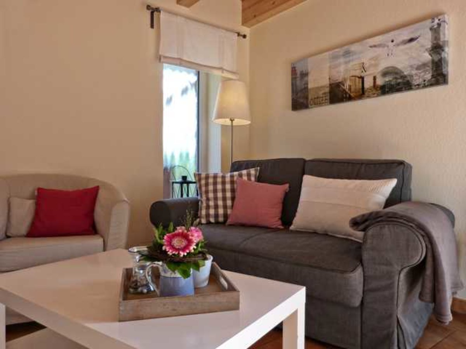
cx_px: 233
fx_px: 337
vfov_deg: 54.9
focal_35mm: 25
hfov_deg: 69.4
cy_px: 174
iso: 160
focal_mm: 4.5
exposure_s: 1/60
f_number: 2.8
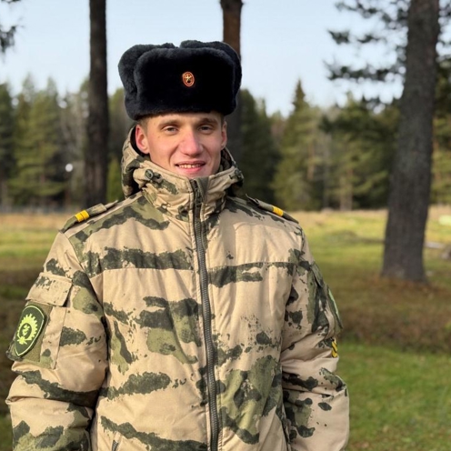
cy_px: 226
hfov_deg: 30.0
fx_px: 840
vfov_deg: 30.0
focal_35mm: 57
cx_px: 259
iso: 80
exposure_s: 1/1377
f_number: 1.78
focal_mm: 6.76
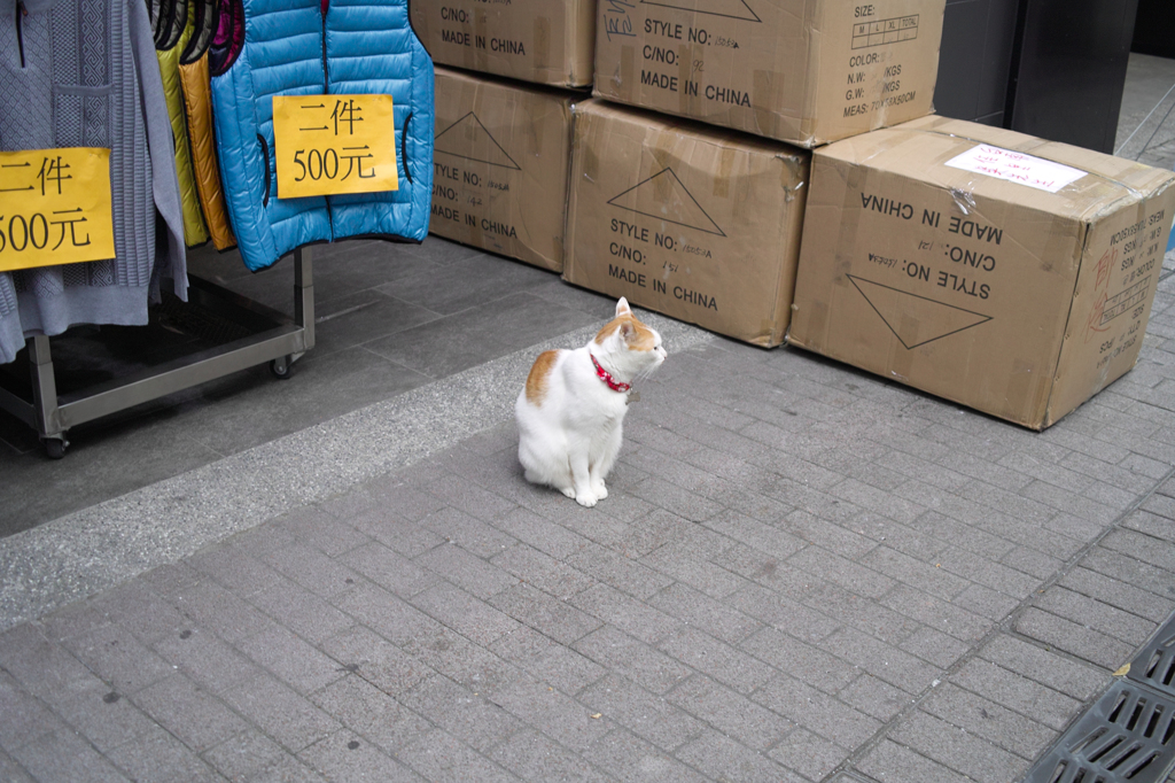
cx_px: 588
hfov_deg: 47.4
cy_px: 392
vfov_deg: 32.6
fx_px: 1338
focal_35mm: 41
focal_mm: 24.2
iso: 200
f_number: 2.8
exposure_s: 1/50
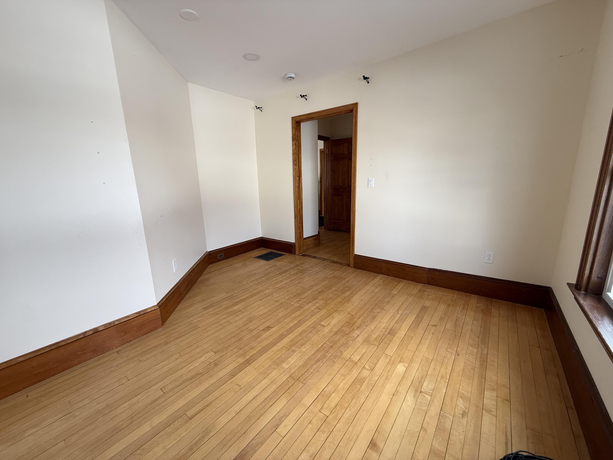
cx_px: 306
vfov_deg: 85.7
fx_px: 248
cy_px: 230
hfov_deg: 102.1
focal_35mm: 14
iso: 125
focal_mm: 2.22
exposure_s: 1/99
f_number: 2.2
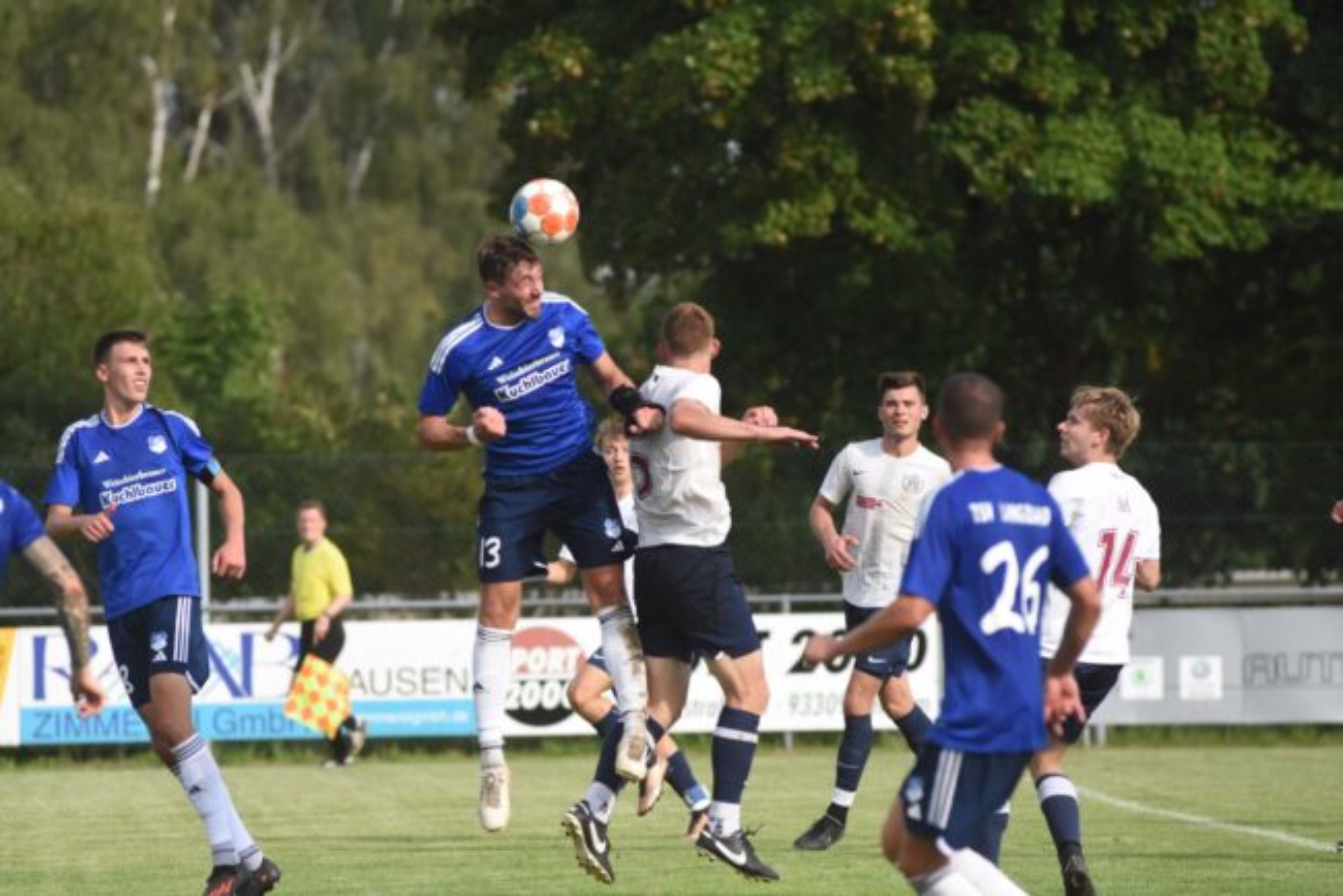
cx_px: 672
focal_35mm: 300
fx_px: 11196
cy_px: 448
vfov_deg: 4.6
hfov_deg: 6.9
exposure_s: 1/8000
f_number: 3.5
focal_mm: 200
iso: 1100
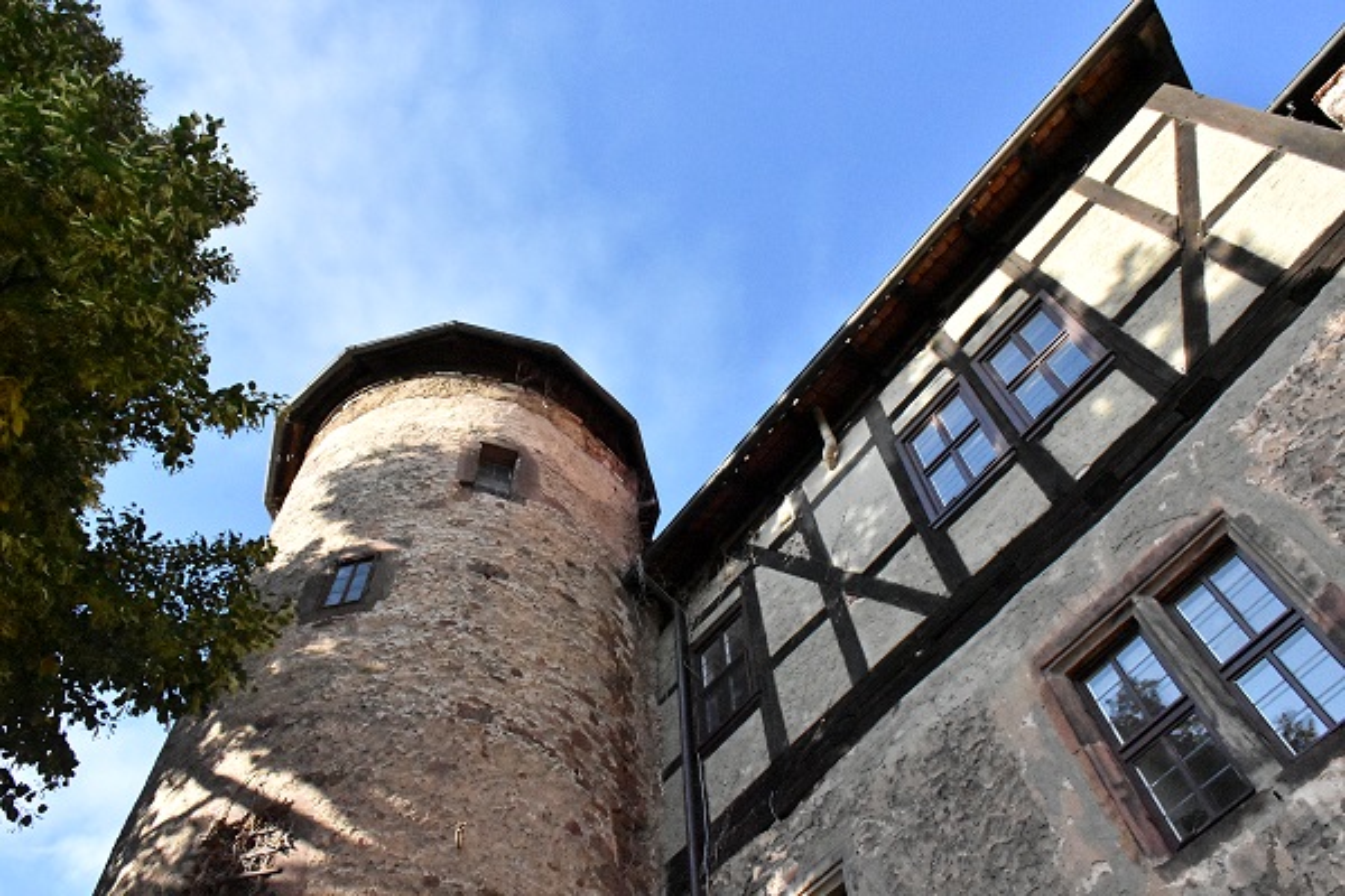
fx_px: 1009
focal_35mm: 27
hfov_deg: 67.4
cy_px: 448
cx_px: 672
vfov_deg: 47.9
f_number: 10
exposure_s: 1/8000
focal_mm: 18
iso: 8000
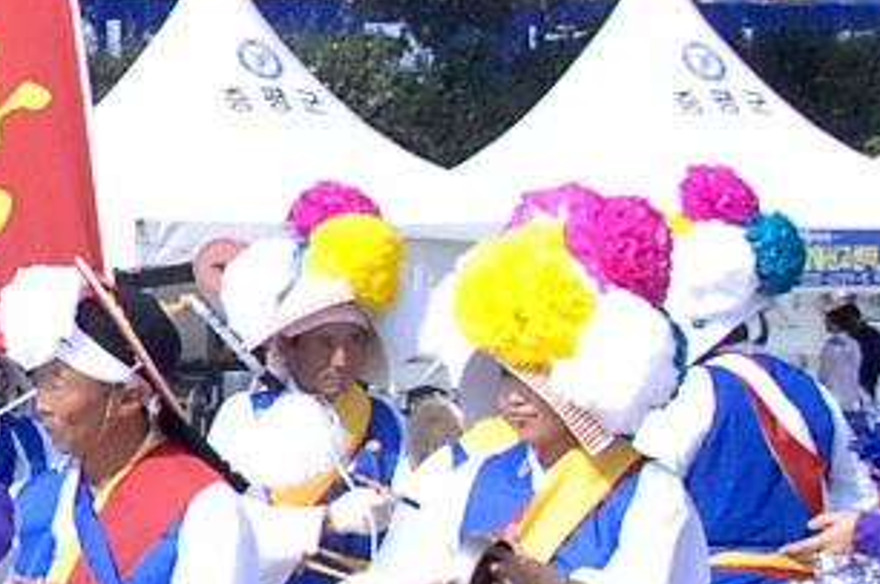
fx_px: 5638
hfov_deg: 8.3
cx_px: -1145
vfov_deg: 5.9
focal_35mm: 231
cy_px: -101
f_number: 11
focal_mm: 22
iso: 800
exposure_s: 1/500
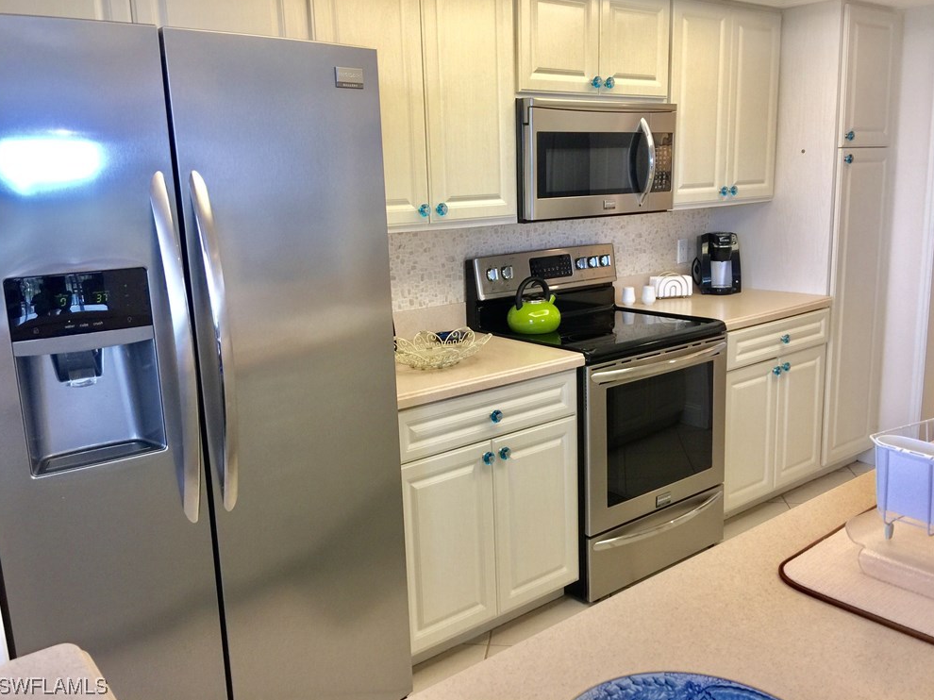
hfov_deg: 60.0
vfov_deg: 46.8
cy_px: 344
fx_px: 809
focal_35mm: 30
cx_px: 475
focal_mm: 4.15
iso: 32
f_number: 2.2
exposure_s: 1/30
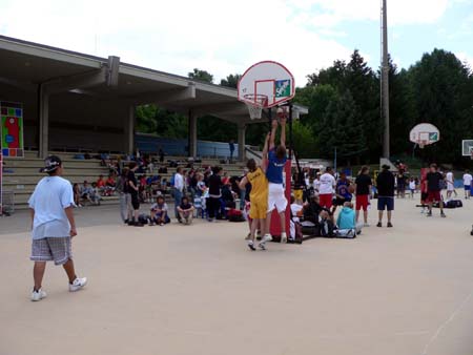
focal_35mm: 36
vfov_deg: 39.7
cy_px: 178
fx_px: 492
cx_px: 236
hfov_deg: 51.3
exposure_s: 1/640
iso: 80
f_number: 3.7
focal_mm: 6
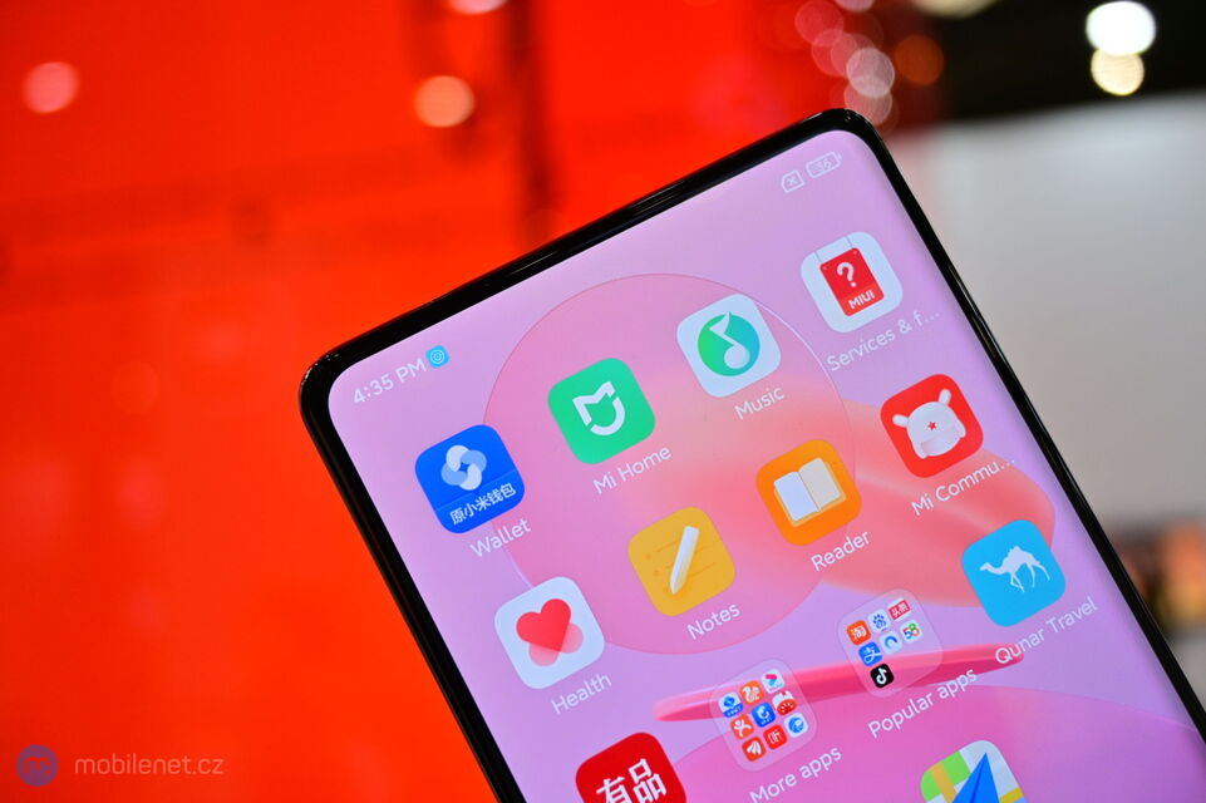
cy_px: 402
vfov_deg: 35.5
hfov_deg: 51.3
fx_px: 1256
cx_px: 603
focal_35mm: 38
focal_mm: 25
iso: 250
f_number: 4.5
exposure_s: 1/160
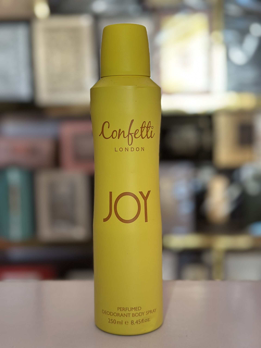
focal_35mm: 48
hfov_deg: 30.3
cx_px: 130
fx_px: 483
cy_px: 174
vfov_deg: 39.7
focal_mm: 6.86
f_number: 1.78
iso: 125
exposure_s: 1/80
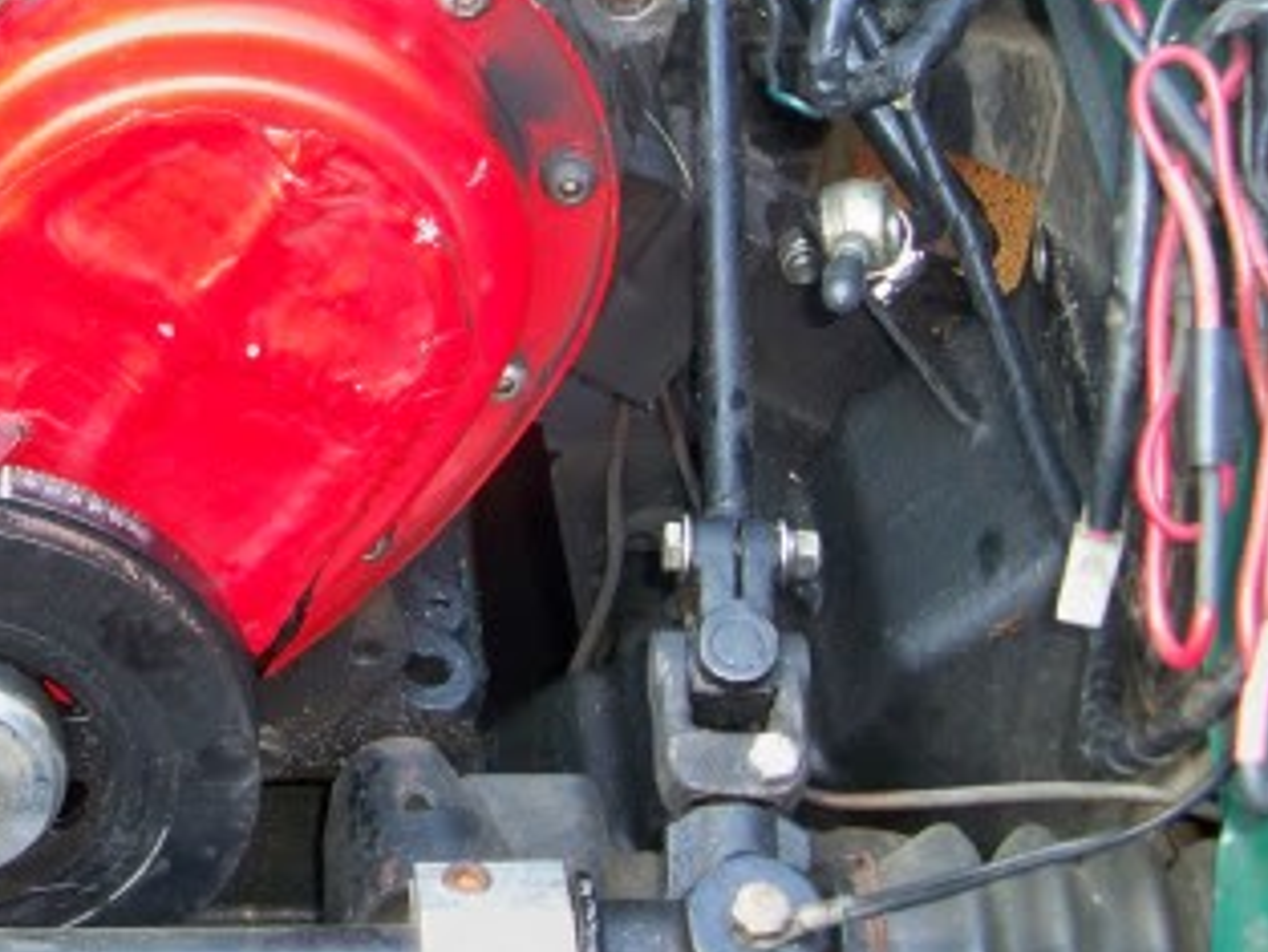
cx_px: 43
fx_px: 3738
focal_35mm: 102
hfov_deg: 18.8
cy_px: 134
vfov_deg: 14.4
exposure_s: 1/30
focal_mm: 8.8
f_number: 3.8
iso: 200
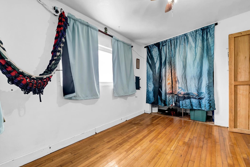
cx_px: 134
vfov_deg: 85.4
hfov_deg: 108.1
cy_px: 88
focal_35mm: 13
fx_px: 90
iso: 800
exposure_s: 1/30
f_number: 4.5
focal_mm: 12
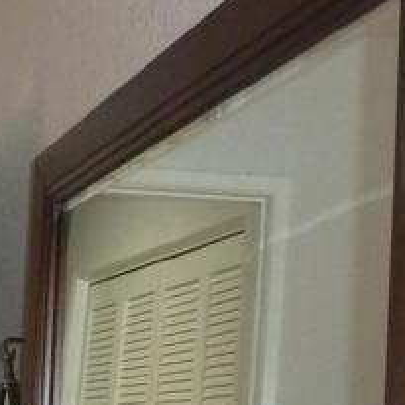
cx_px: -202
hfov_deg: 14.7
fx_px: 1456
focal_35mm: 110
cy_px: 497
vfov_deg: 15.2
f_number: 3.3
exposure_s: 1/30
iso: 250
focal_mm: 4.1
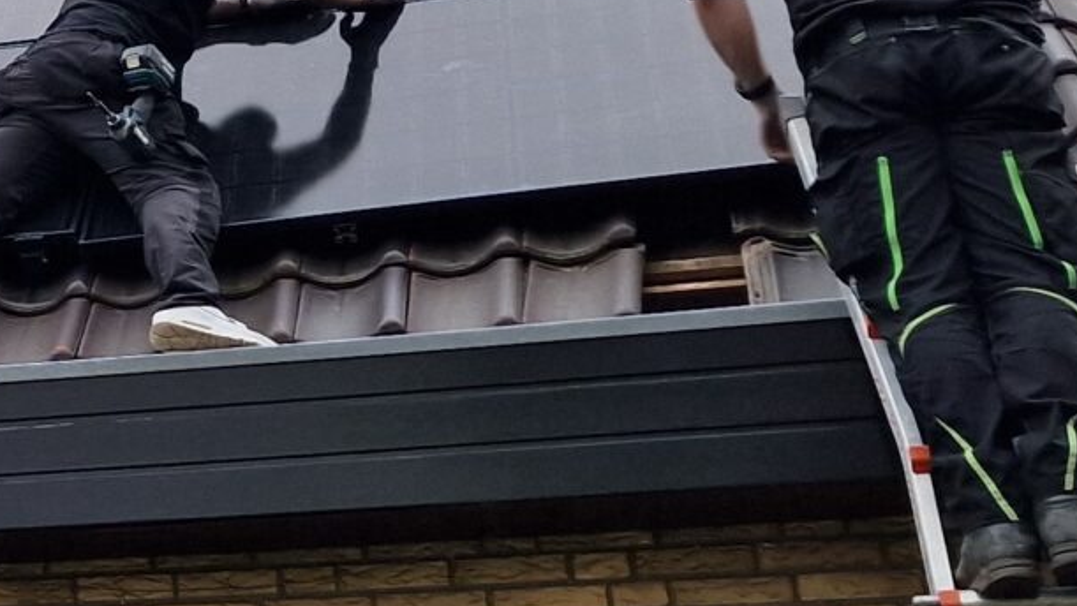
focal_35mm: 105
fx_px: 2999
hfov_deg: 17.7
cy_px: 33
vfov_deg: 11.5
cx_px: -645
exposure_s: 1/602
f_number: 1.8
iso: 50
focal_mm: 6.4
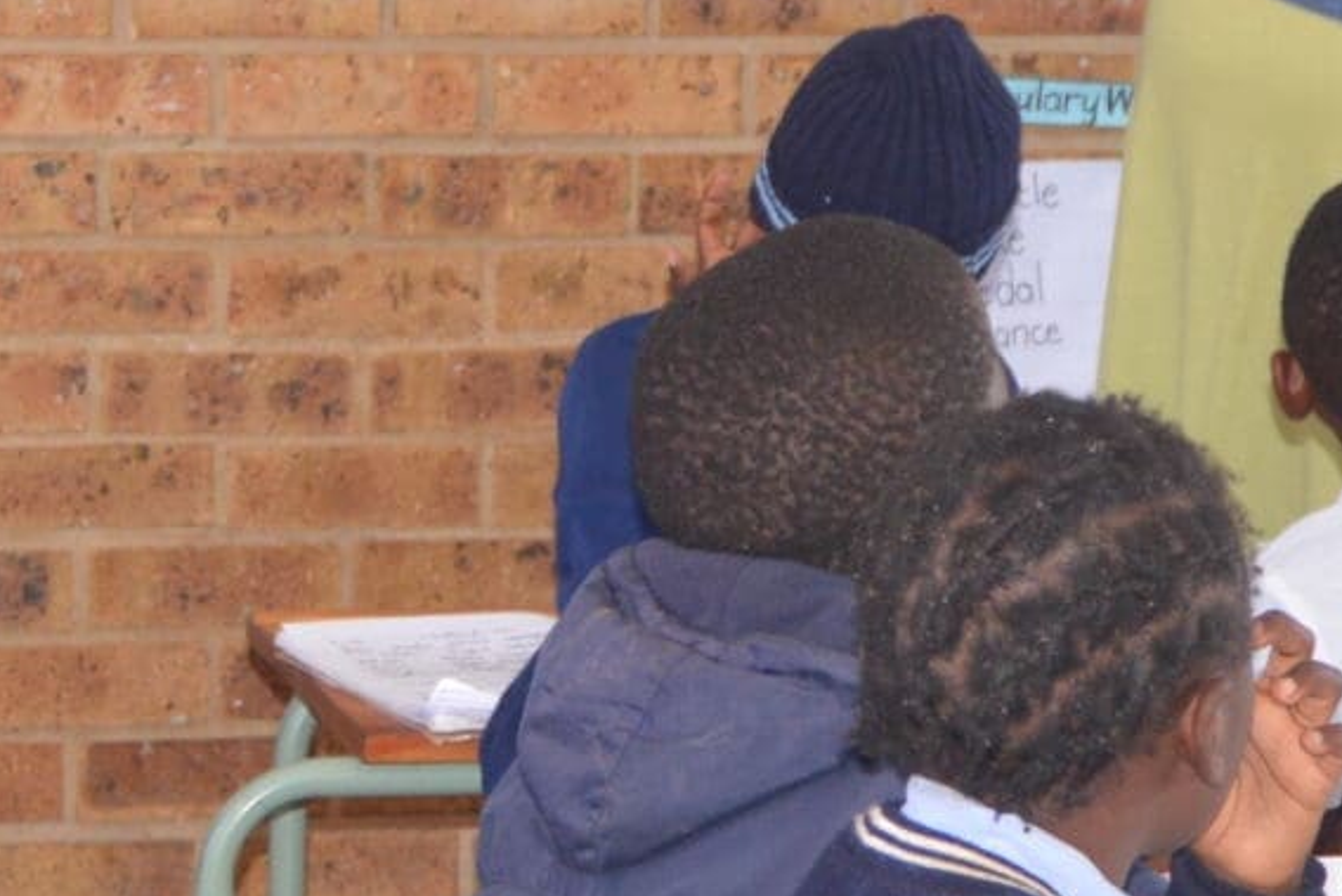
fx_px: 7047
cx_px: 624
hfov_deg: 10.9
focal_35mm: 189
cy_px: 80
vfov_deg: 7.3
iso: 450
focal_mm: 28
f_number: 4
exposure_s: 1/60
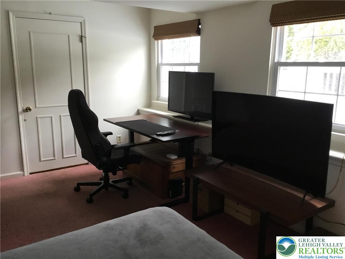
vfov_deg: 45.4
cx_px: 172
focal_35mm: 31
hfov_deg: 58.4
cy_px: 130
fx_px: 309
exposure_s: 1/30
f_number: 2.4
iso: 40
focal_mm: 3.3
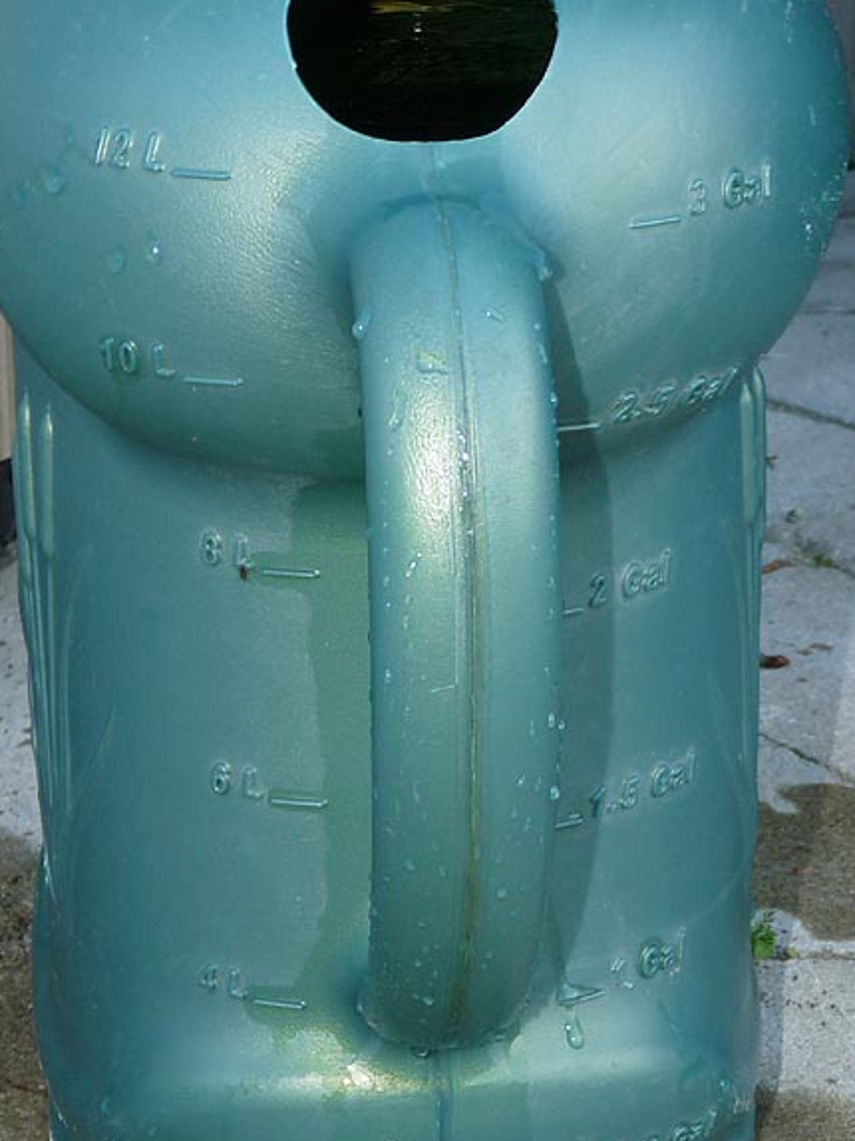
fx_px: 2867
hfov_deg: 17.0
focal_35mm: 87
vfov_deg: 22.5
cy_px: 624
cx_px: 431
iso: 100
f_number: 3
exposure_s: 1/60
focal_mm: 7.8
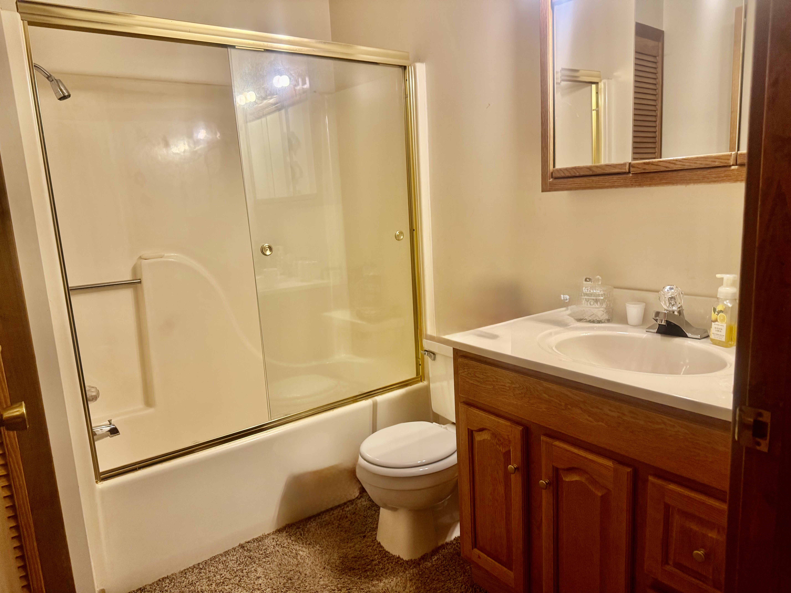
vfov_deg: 56.8
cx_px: 396
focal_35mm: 24
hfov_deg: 71.6
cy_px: 296
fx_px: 548
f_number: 1.78
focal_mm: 6.76
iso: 160
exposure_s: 1/47
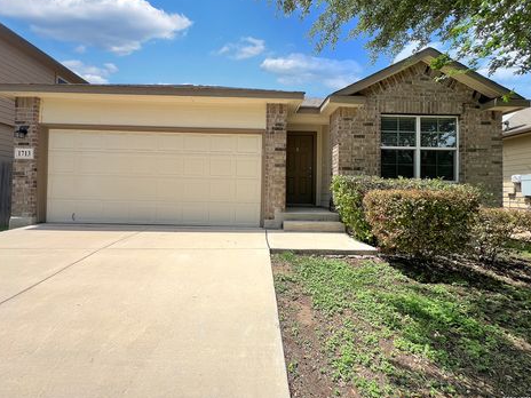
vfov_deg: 85.6
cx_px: 259
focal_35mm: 14
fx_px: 215
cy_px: 188
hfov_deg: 102.0
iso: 32
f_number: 1.8
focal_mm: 1.57
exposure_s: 1/2481
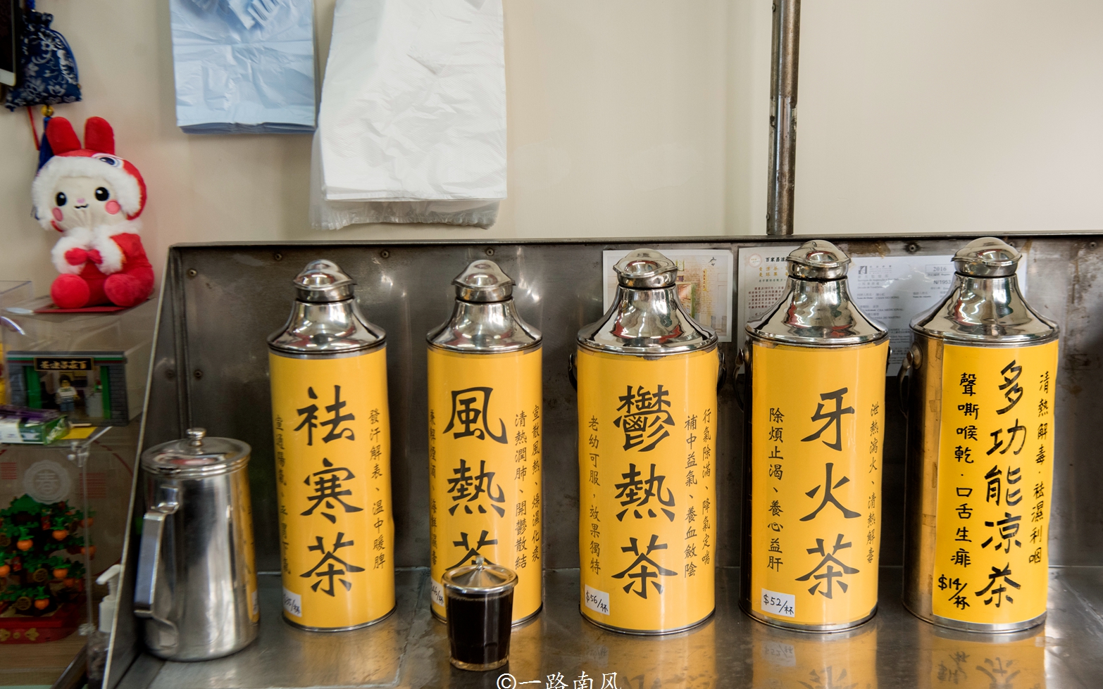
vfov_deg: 25.8
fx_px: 1503
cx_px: 561
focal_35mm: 50
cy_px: 327
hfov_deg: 40.3
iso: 800
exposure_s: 1/100
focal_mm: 48
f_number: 5.6
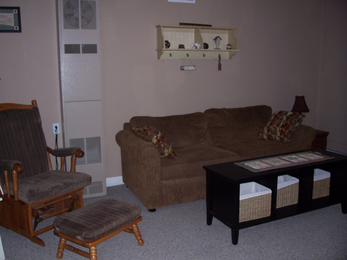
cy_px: 130
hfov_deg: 54.0
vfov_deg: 41.8
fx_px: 341
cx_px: 174
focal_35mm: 34
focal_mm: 5.6
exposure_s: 1/60
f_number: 2.7
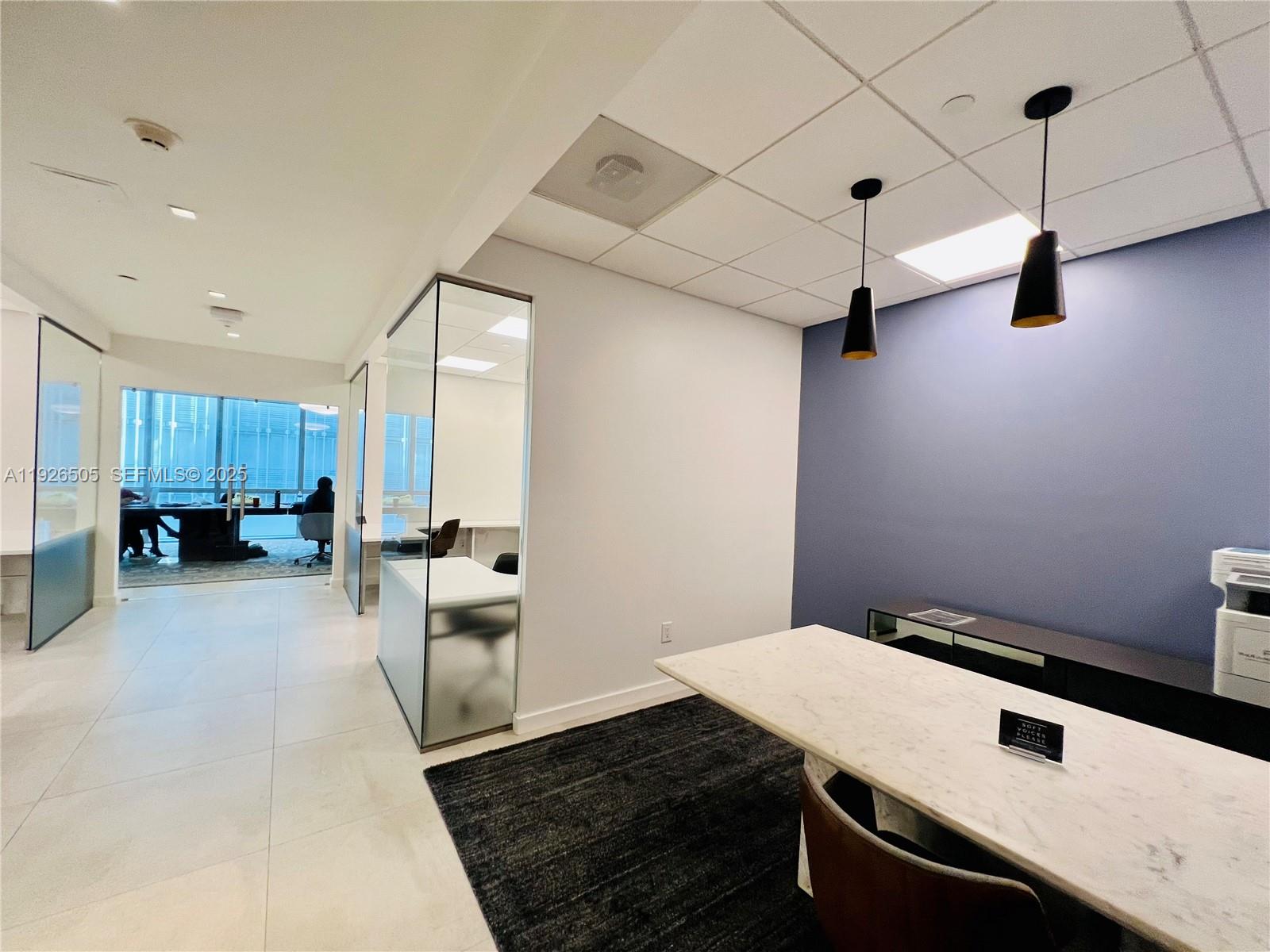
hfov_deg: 106.2
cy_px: 476
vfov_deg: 89.9
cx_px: 635
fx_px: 477
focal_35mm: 13
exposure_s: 1/120
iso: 125
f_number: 1.8
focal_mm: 1.57
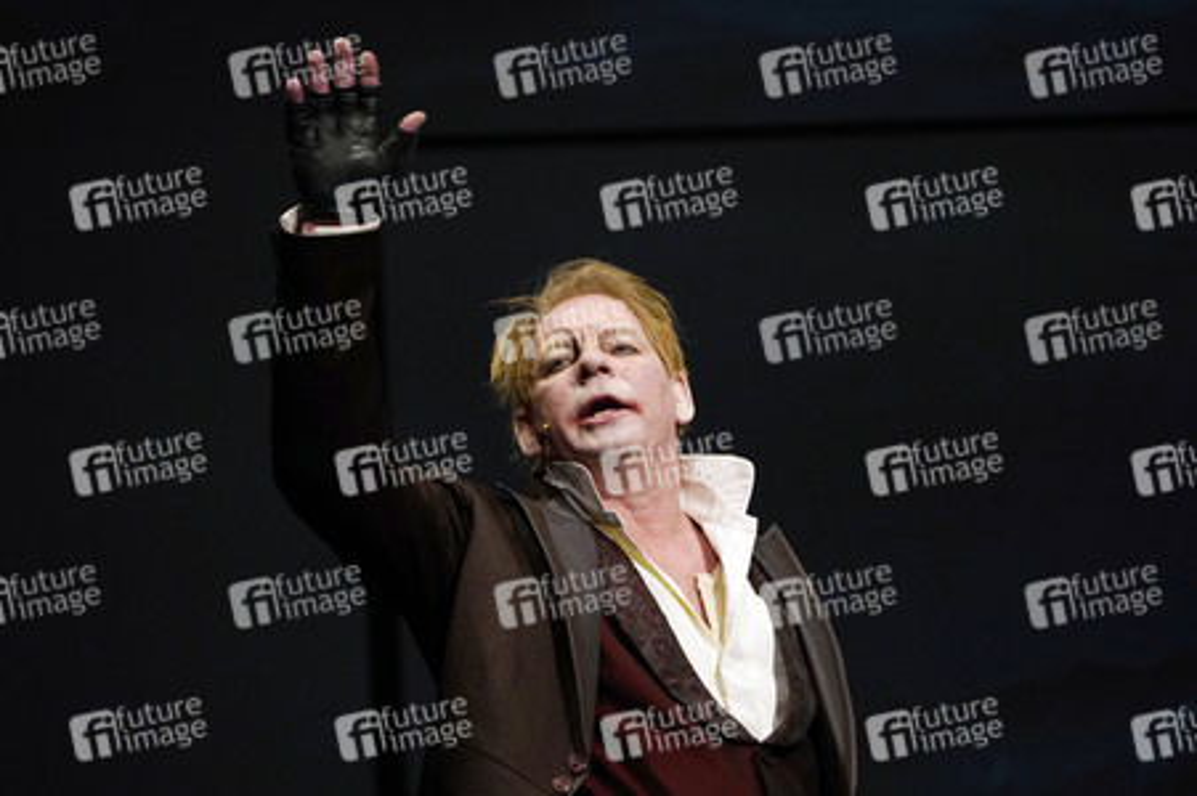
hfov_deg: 6.7
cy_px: 398
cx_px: 598
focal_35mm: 306
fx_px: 10167
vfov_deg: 4.5
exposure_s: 1/250
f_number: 6.3
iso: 4000
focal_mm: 306
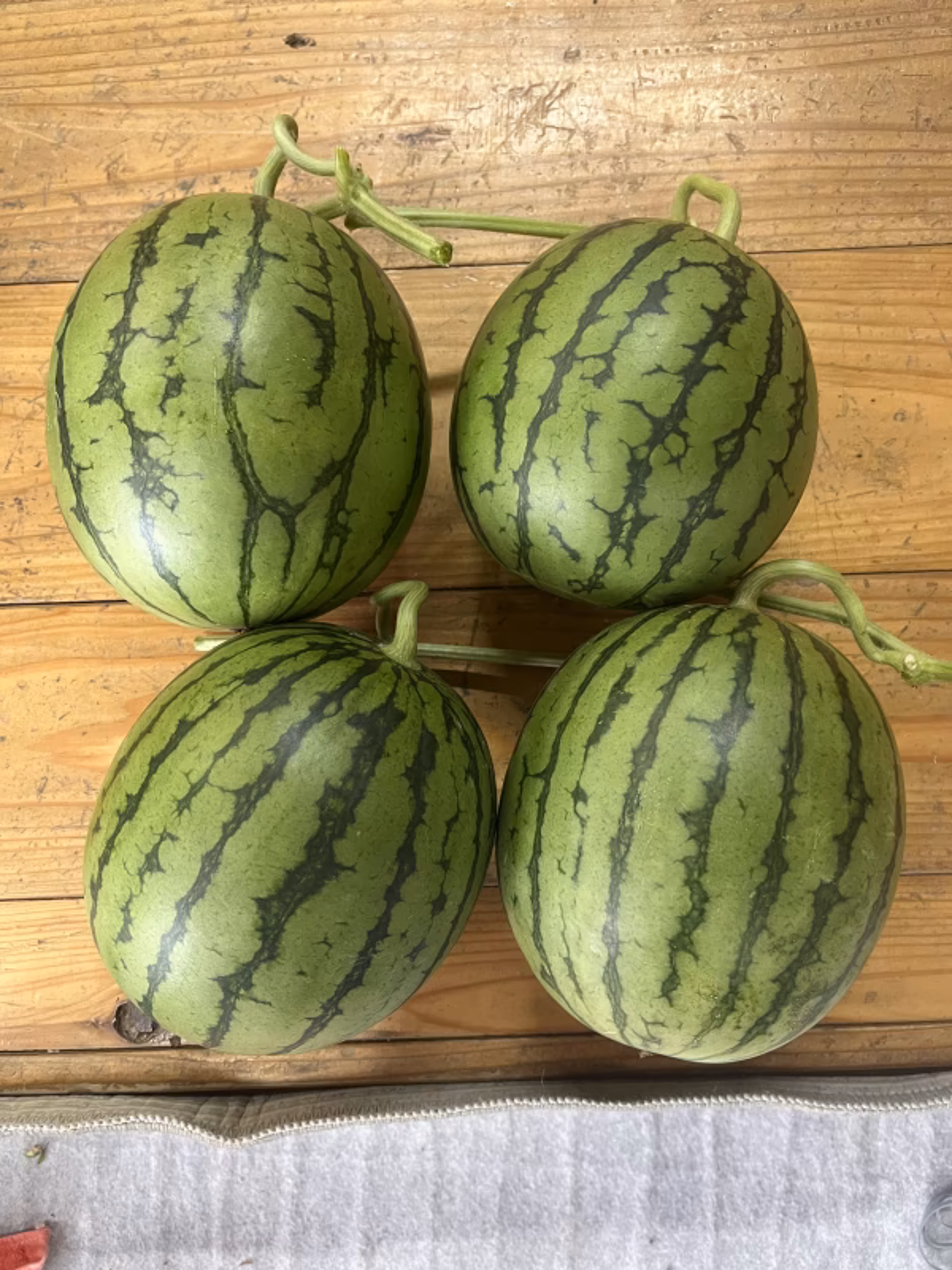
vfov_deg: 67.3
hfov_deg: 53.1
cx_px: 476
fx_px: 953
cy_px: 635
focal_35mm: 26
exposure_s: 1/60
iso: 200
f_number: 1.6
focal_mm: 5.1
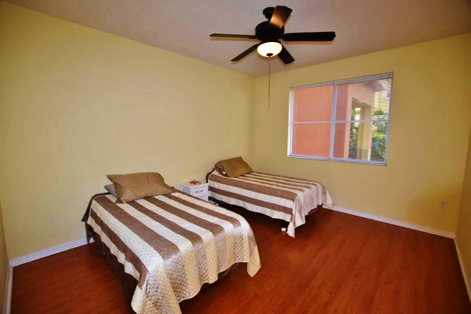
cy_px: 157
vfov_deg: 77.3
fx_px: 196
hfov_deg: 100.4
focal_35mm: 15
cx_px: 236
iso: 200
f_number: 3.5
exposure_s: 1/40
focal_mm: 10
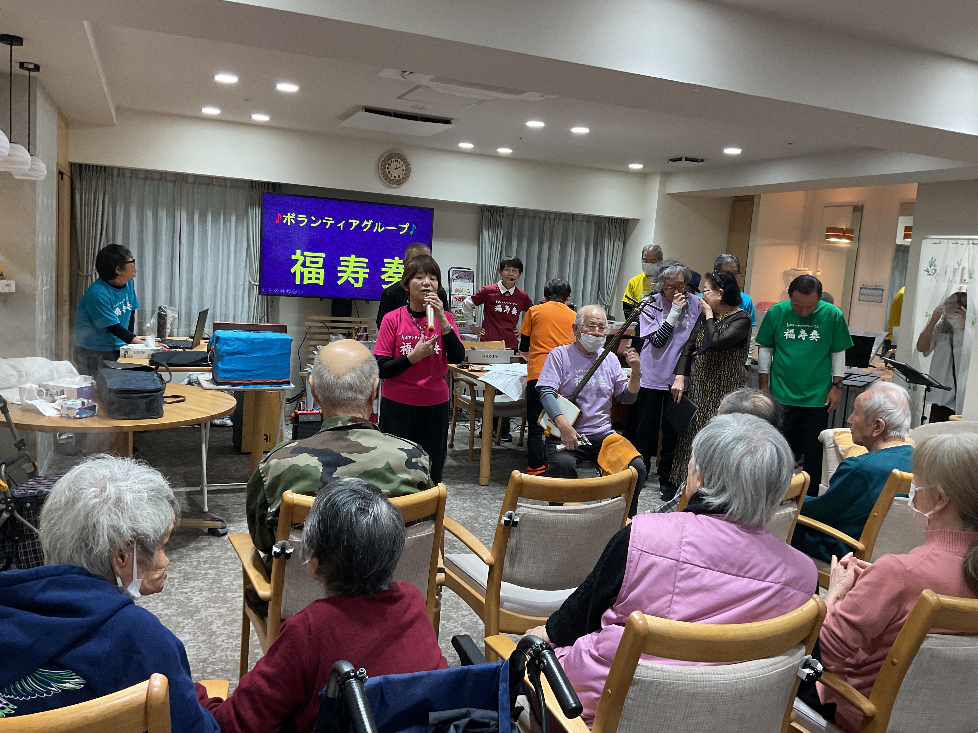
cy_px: 366
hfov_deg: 61.7
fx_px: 819
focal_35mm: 29
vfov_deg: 48.2
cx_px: 489
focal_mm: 3
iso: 100
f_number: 1.8
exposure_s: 1/60
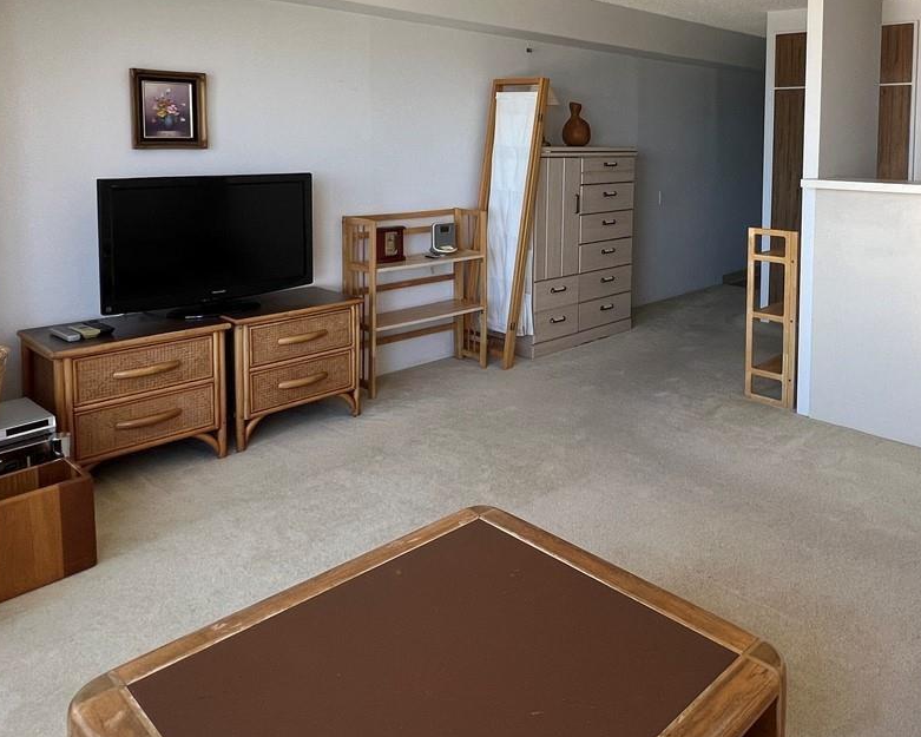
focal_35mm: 26
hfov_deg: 64.0
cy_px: 191
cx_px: 629
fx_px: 709
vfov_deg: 52.7
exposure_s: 1/99
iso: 80
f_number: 1.8
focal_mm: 1.57
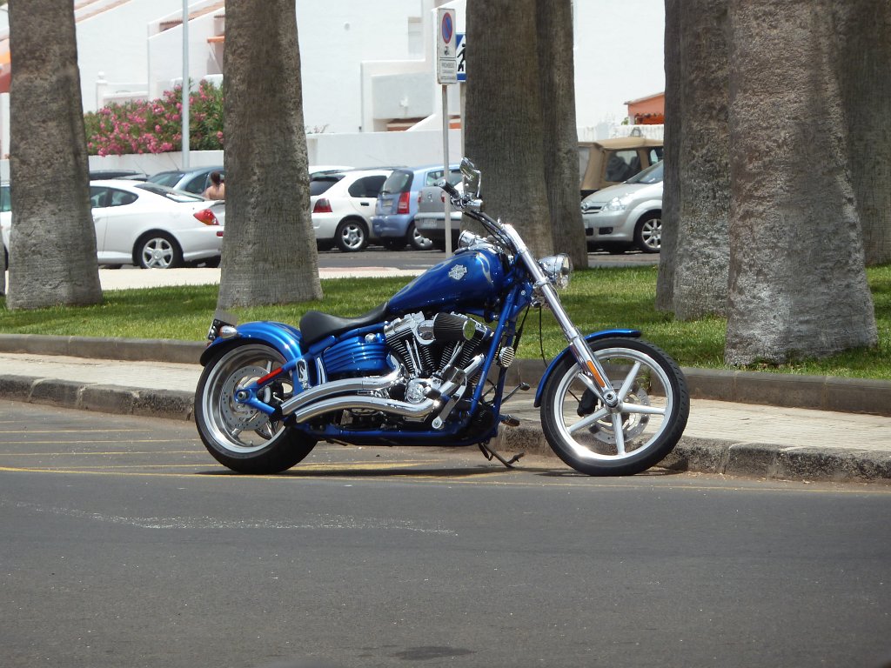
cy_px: 334
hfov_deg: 9.4
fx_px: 5405
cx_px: 446
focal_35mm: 210
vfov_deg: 7.1
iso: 80
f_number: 4.6
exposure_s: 1/400
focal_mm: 34.4
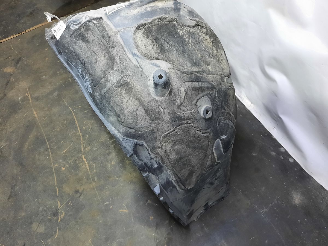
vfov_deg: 54.9
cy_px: 123
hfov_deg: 69.4
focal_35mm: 25
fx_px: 237
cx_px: 164
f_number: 2
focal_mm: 4.6
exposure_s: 1/33
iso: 400
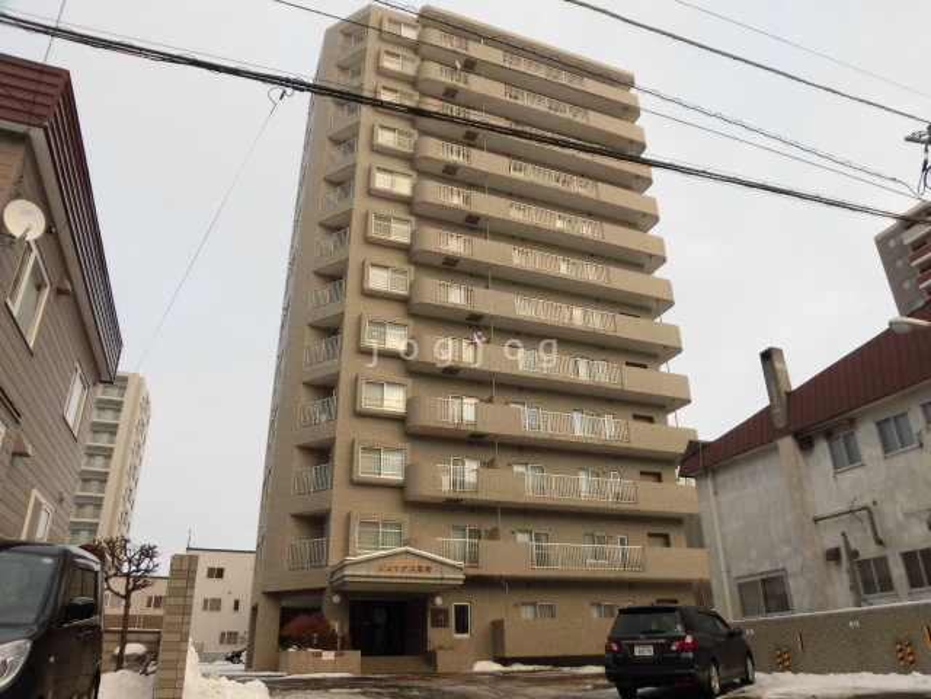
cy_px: 350
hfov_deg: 71.6
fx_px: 645
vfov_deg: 56.8
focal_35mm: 24
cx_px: 466
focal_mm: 4.3
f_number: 3.1
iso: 100
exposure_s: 1/100
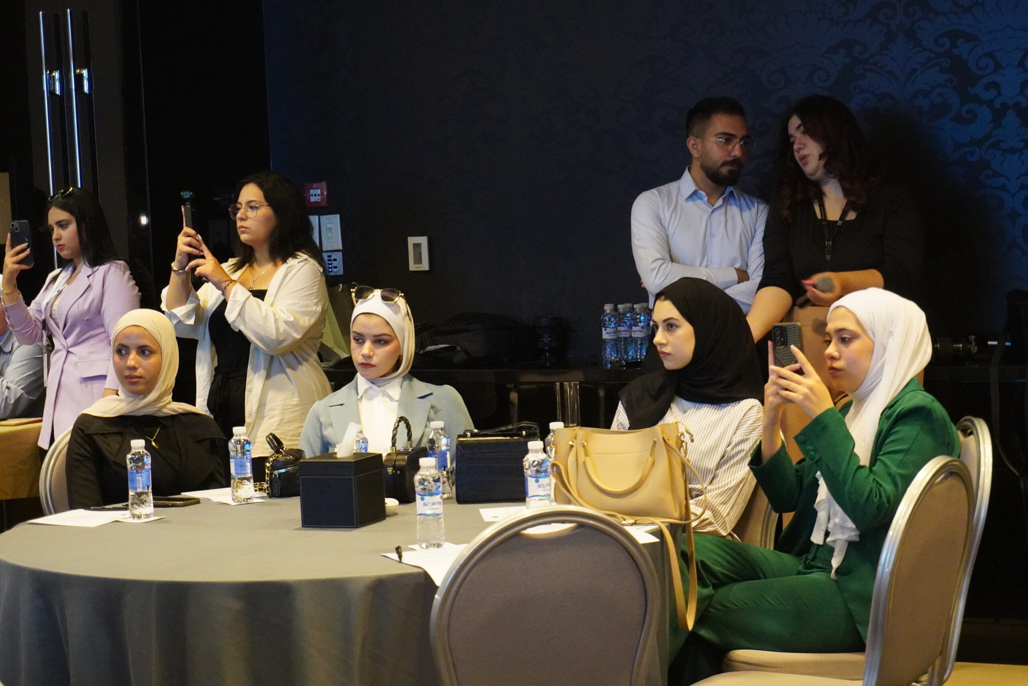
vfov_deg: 18.2
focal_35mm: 75
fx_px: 2142
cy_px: 343
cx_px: 514
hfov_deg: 27.0
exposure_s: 1/60
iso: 6400
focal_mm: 50
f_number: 5.6
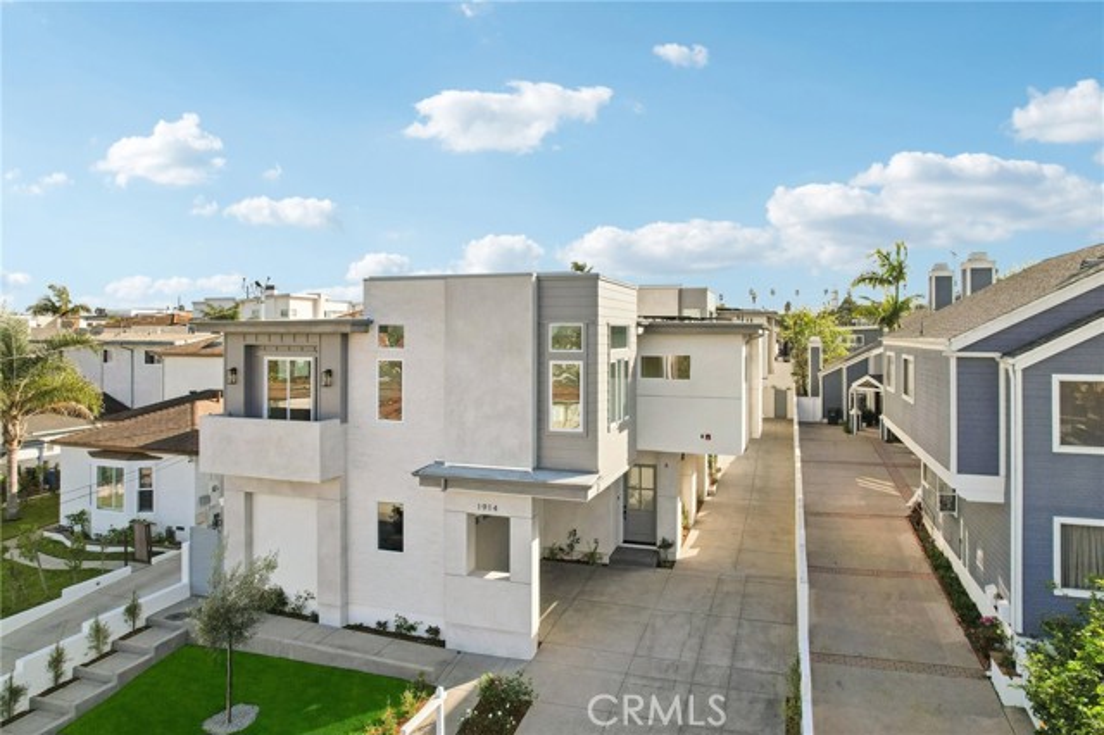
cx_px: 552
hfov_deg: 78.6
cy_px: 368
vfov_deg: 57.2
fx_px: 674
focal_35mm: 22
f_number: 2.8
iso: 110
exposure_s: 1/2000
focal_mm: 8.4
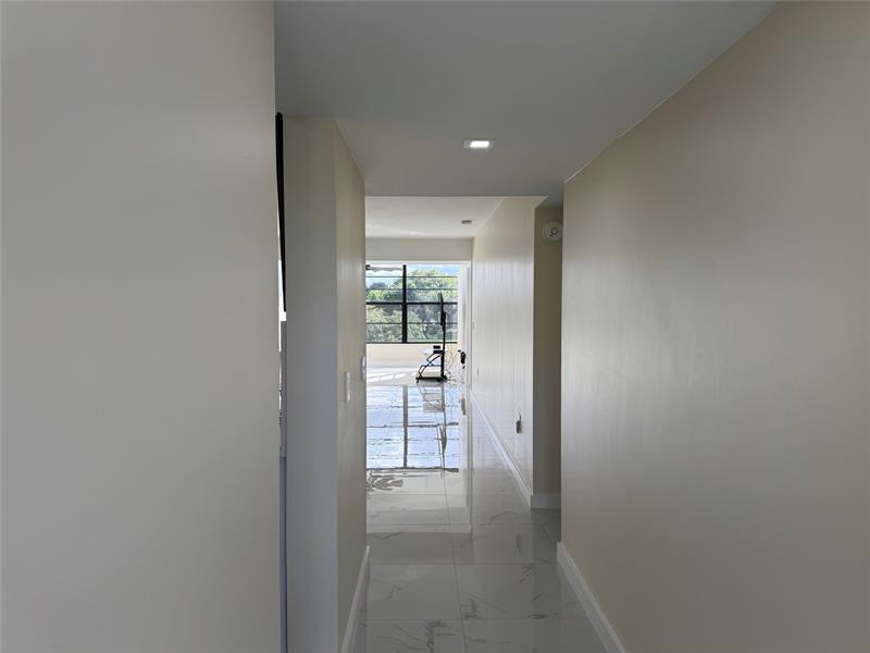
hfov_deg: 71.6
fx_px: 603
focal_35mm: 24
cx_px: 435
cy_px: 326
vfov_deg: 56.8
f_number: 1.78
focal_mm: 6.76
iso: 80
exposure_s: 1/664
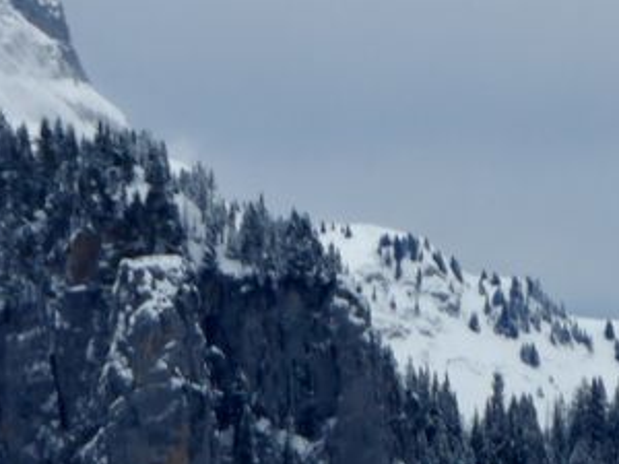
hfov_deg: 2.2
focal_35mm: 882
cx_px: -260
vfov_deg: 1.7
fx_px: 15772
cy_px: -1
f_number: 5.6
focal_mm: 47.5
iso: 80
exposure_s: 1/250
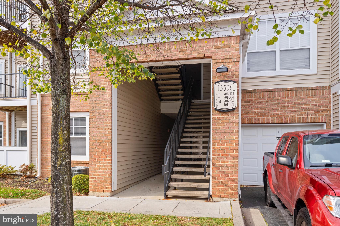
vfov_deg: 49.5
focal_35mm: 26
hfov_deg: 69.4
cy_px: 113
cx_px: 170
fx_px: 246
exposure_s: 1/160
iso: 100
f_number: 6.3
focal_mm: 26
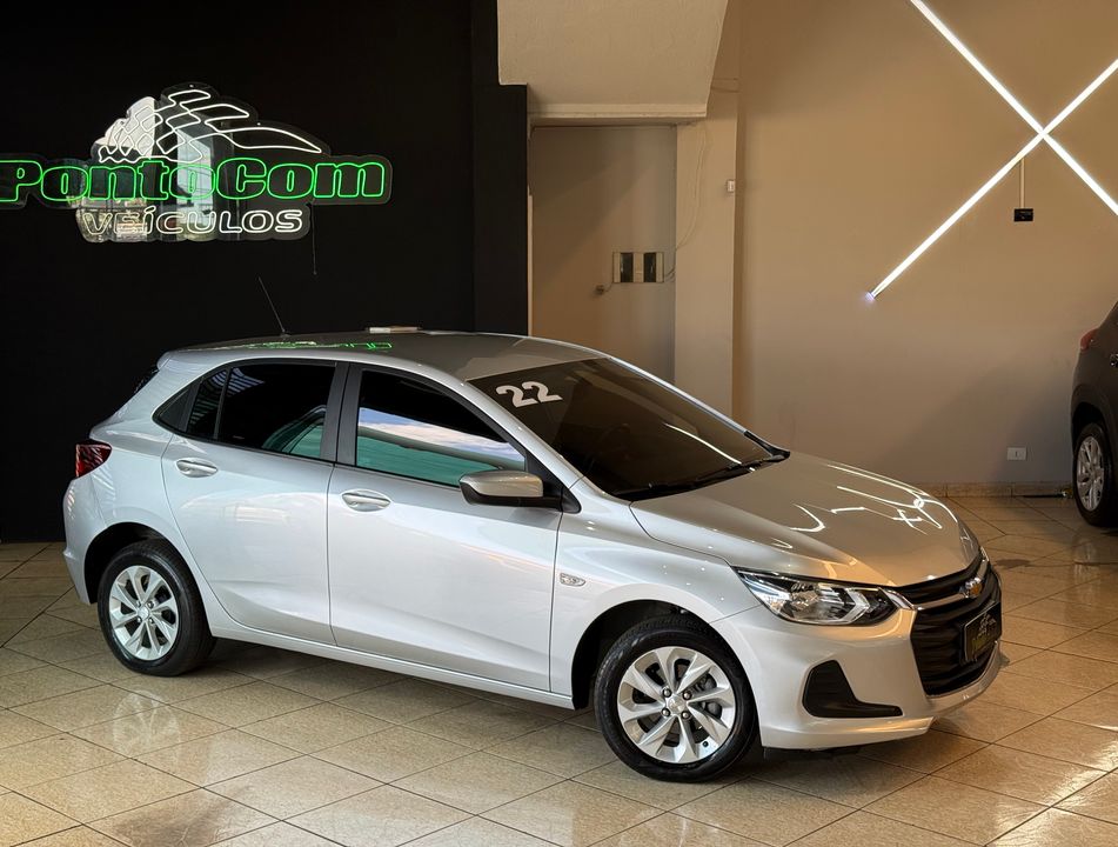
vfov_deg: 30.4
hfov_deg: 39.5
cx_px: 559
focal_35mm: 48
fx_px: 1556
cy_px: 424
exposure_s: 1/120
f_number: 1.78
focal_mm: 6.76
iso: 64
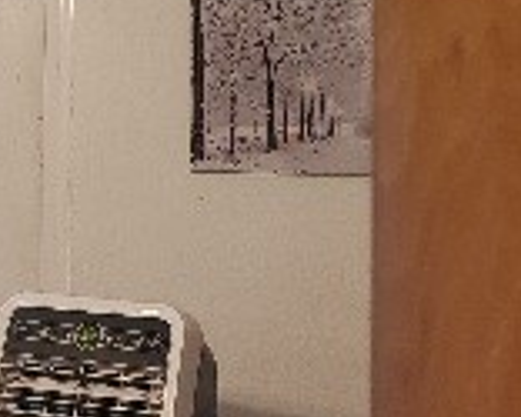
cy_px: 43
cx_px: -107
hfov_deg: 16.0
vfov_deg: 13.3
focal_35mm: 115
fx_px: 1774
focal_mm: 6.4
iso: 64
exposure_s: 1/60.2
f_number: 1.8
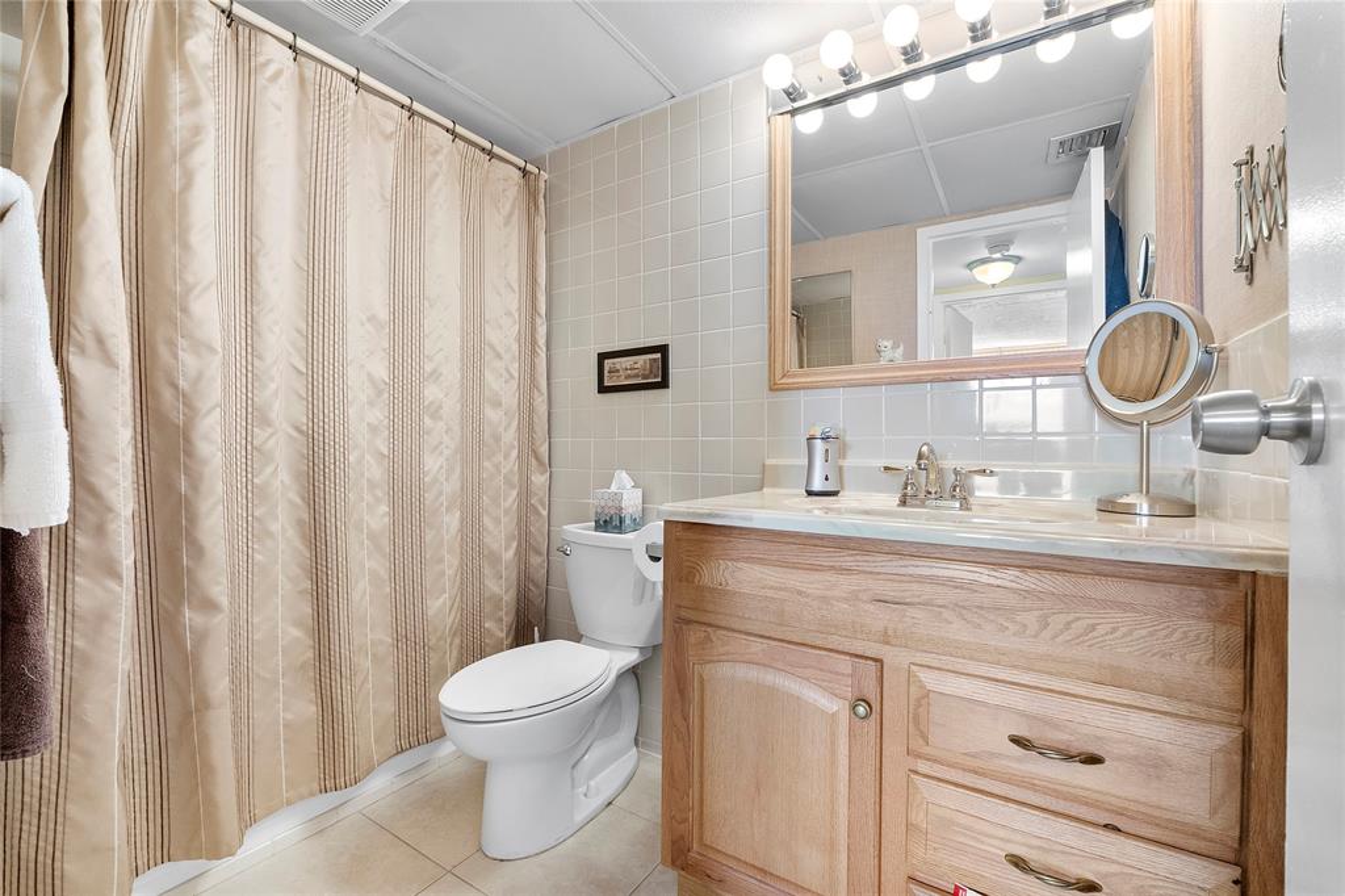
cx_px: 672
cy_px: 448
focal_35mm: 15
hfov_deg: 100.4
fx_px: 560
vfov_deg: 77.3
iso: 800
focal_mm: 10
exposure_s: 1/30
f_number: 8
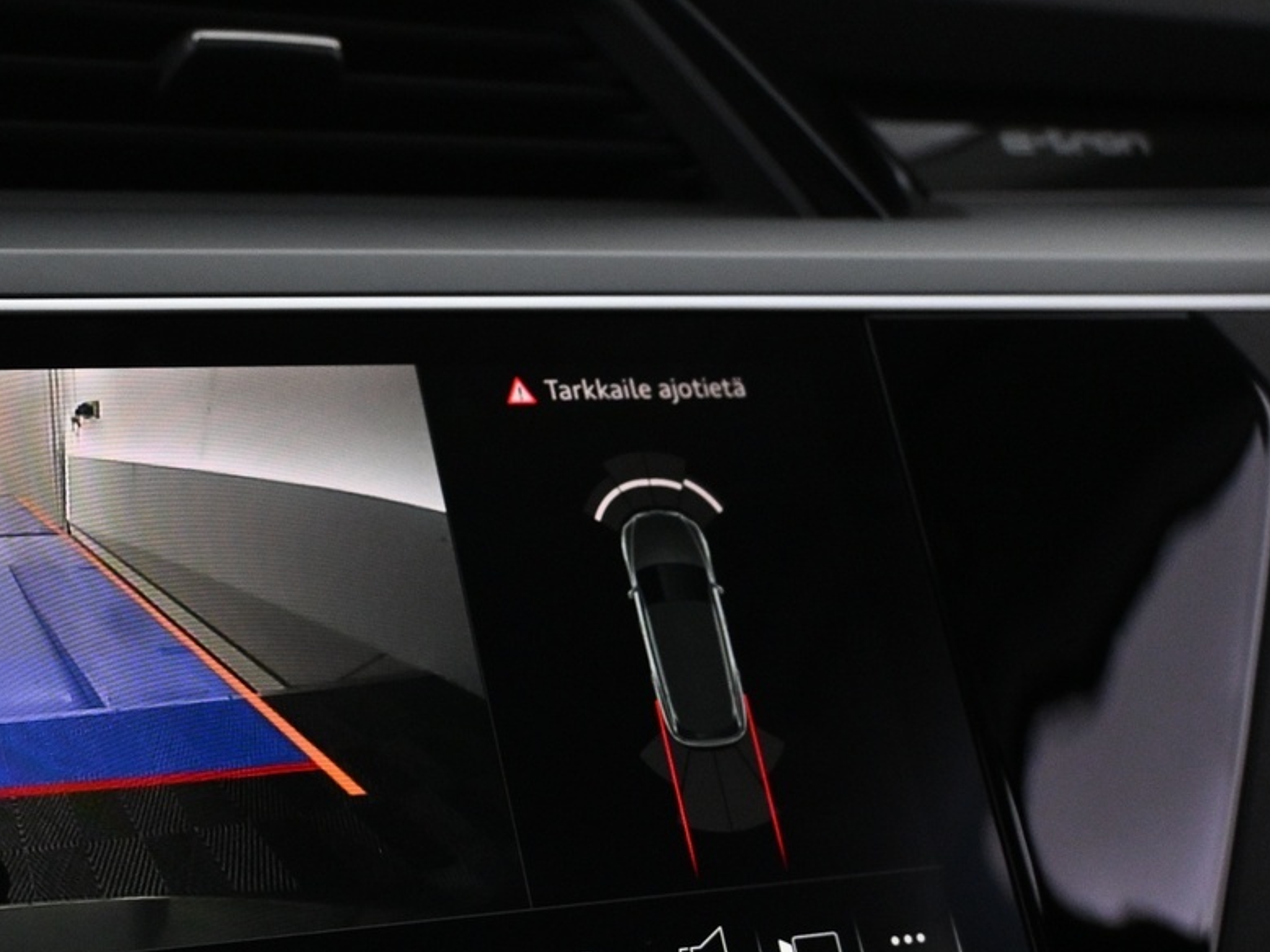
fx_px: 2256
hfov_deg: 30.0
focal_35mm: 62
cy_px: 722
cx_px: 108
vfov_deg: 23.6
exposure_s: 1/60
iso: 1600
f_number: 3.8
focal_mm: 20.5
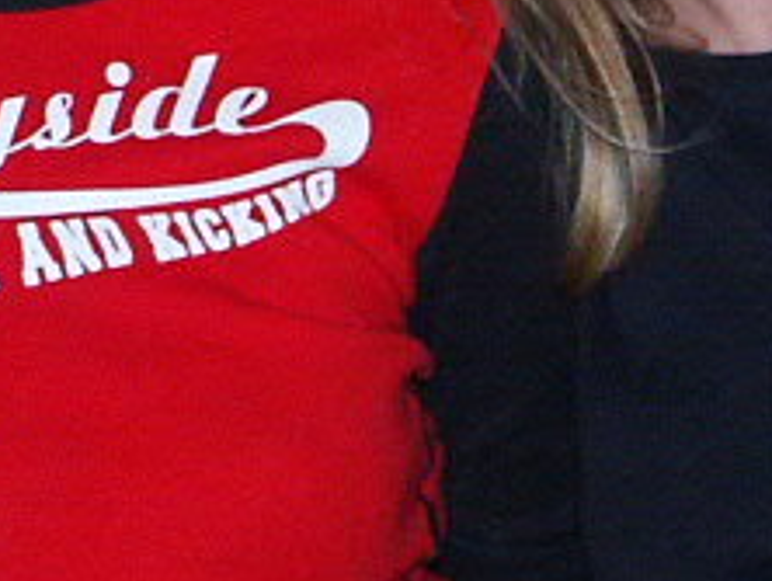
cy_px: -56
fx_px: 4376
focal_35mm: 196
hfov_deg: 10.1
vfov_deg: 7.5
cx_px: 456
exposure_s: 1/45
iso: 200
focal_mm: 8.91
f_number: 2.8
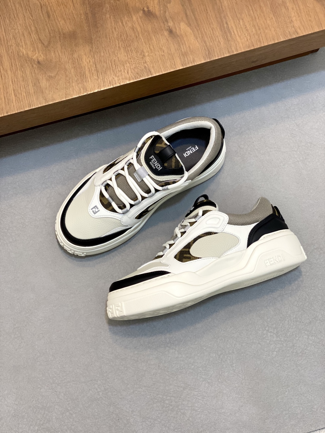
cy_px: 216
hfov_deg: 28.0
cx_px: 162
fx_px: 651
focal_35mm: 52
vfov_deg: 36.8
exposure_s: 1/100
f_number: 2
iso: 100
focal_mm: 6
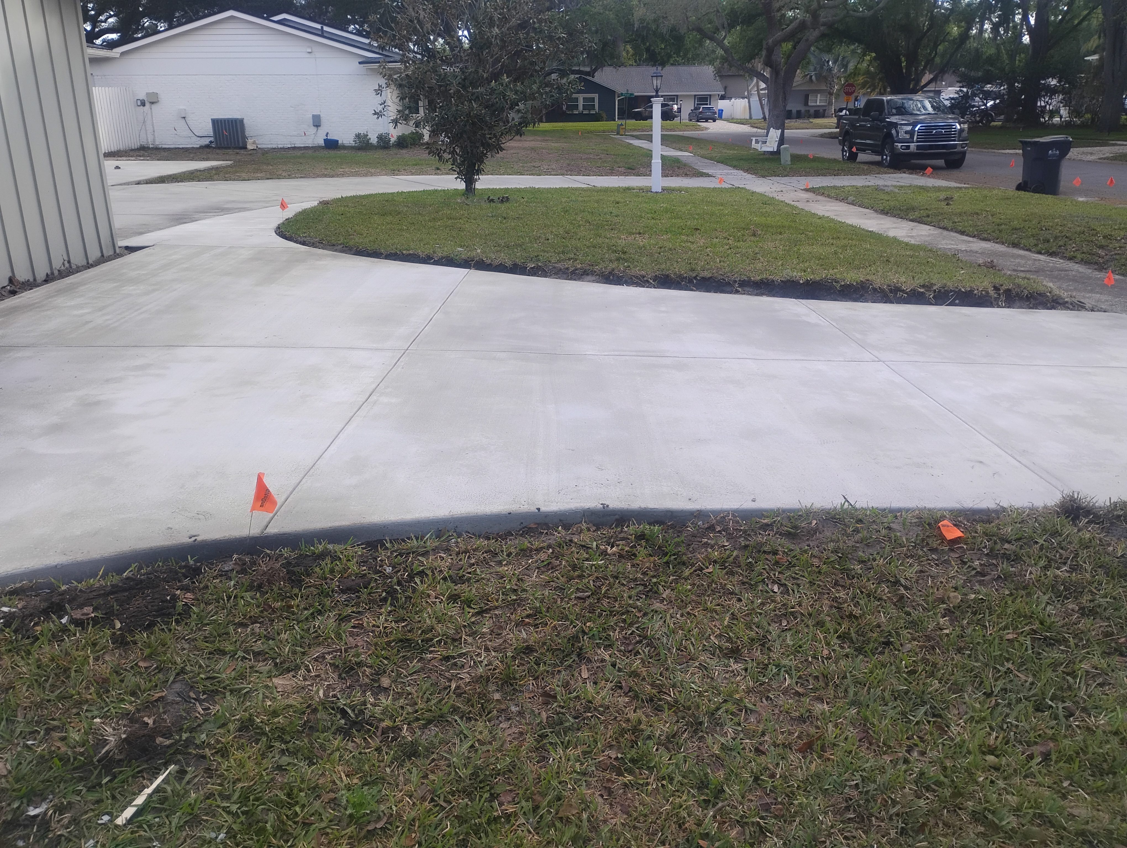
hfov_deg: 63.4
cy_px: 424
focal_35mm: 28
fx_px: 913
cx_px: 564
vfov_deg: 49.9
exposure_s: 1/200
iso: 163
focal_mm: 4.26
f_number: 1.8
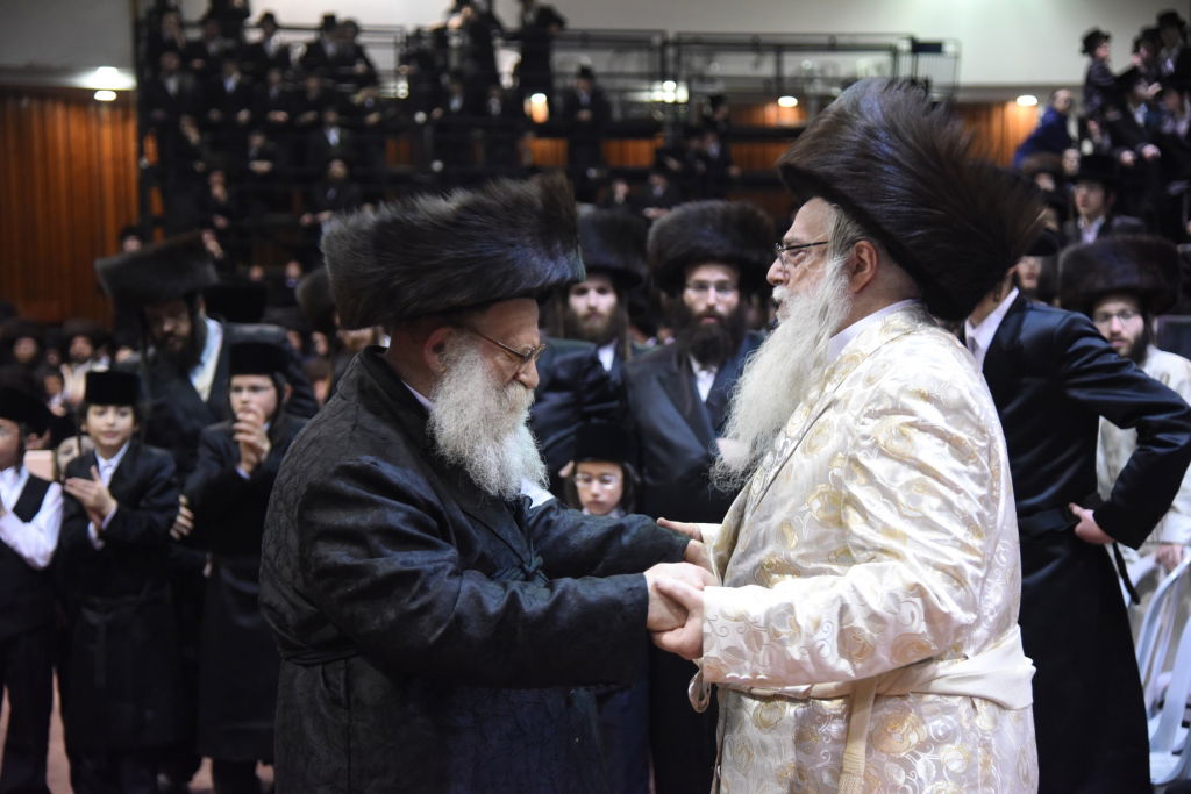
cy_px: 397
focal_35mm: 65
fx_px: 2151
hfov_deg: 31.0
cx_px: 596
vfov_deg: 20.9
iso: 3200
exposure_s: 1/125
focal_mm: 65
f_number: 4
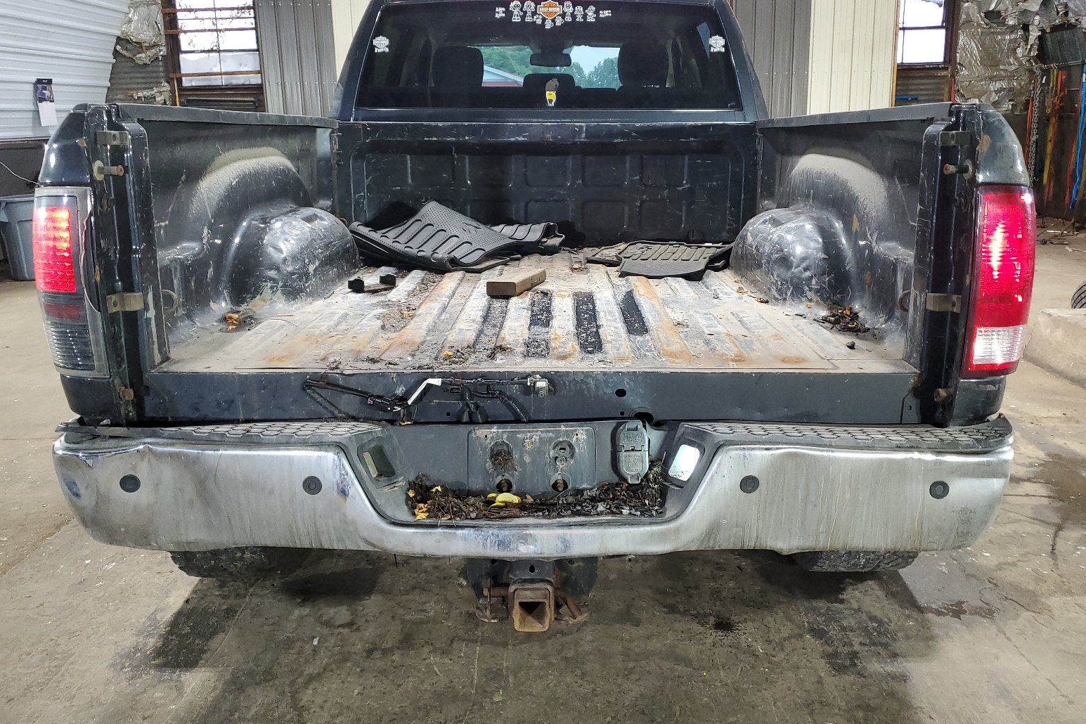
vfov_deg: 46.3
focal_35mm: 28
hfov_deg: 65.5
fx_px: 845
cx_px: 548
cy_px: 307
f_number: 1.5
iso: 173
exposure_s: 1/60.2
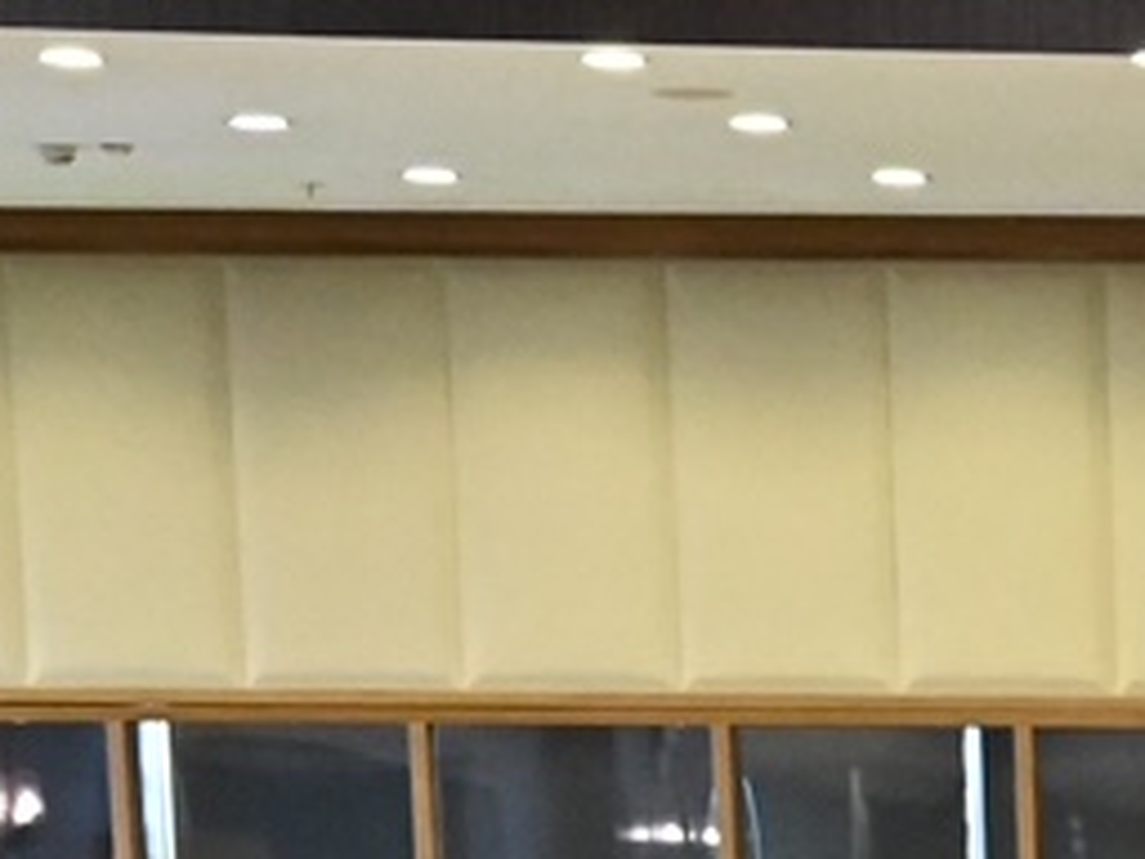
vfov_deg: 7.5
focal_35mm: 186
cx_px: 2402
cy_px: 2004
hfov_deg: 9.8
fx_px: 6152
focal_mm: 24
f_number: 3.2
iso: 3200
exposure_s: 1/160
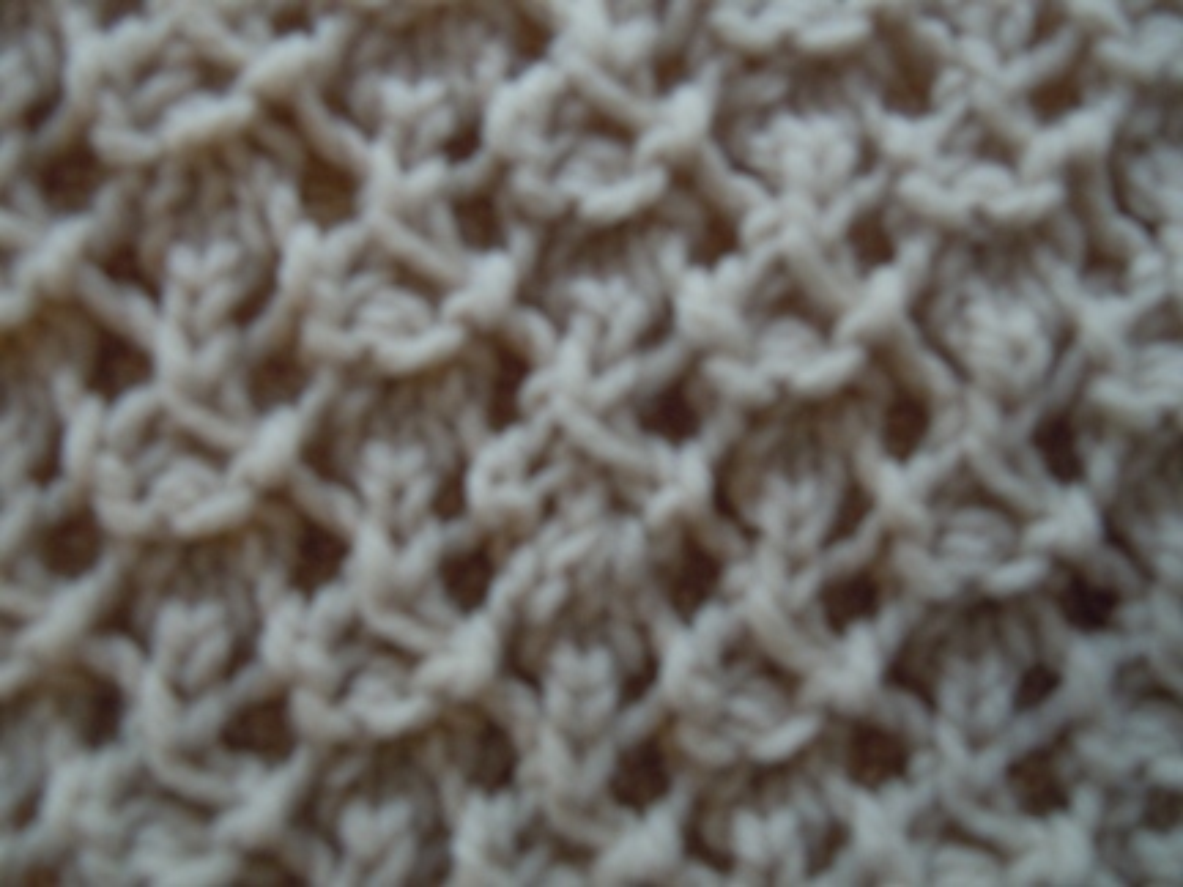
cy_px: 444
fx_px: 1025
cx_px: 592
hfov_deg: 60.0
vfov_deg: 46.8
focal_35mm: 30
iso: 400
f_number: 3.5
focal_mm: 5.4
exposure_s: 1/6
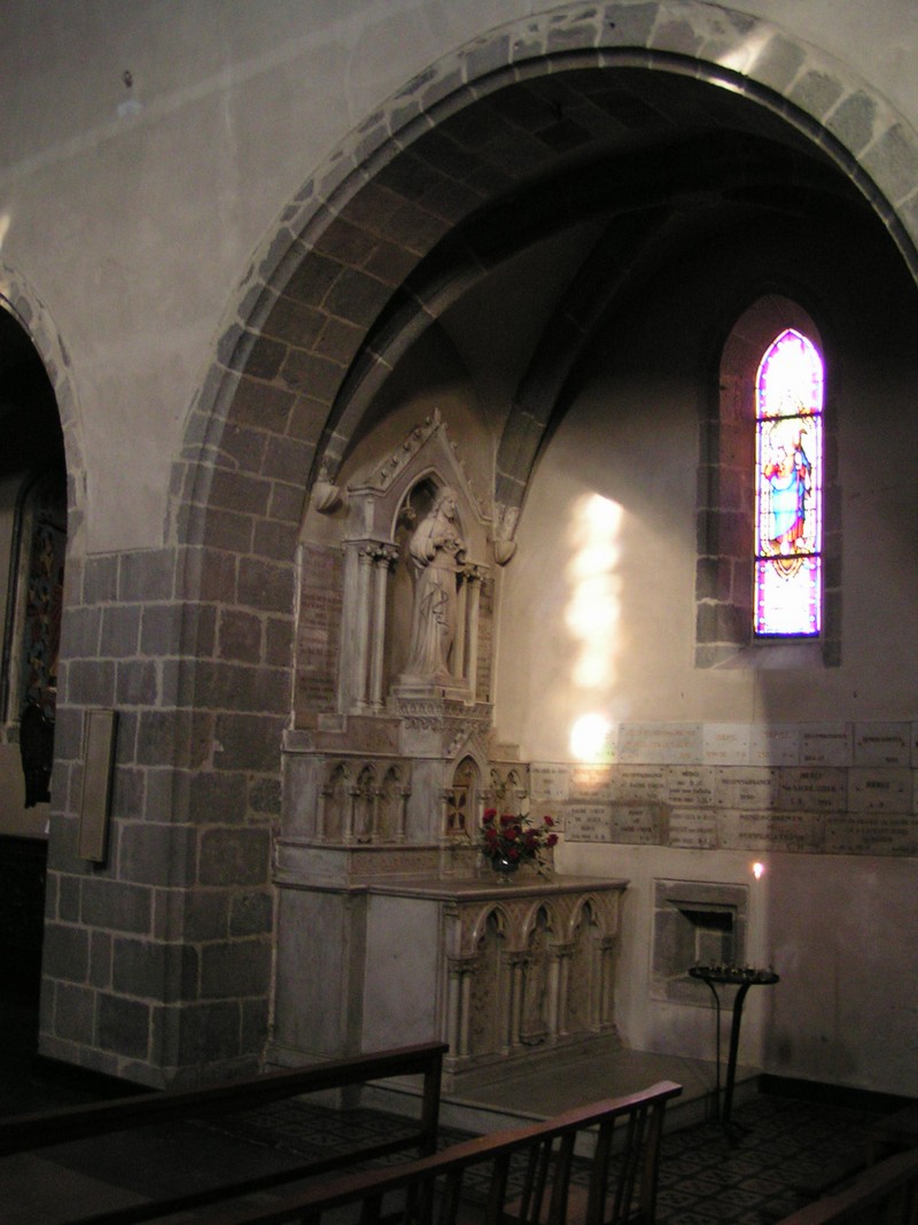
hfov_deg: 37.7
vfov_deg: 49.0
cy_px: 612
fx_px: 1344
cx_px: 459
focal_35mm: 38
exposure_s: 1/5
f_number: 2.8
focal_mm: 5.8
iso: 200
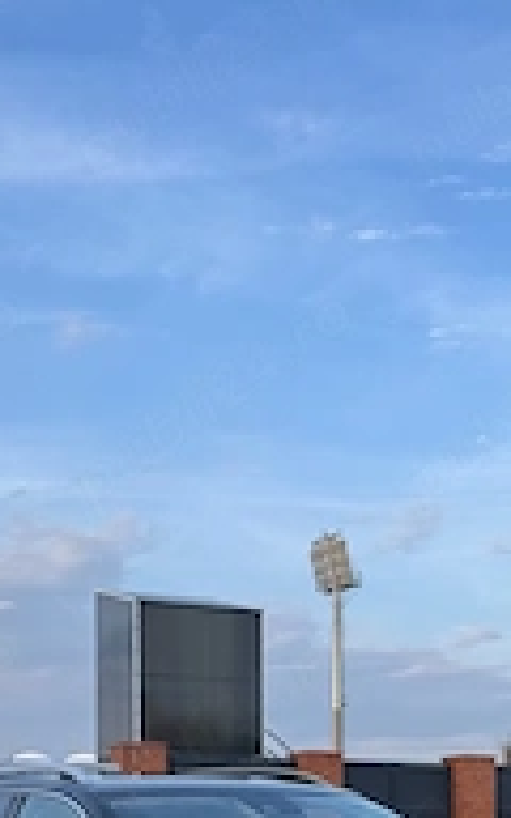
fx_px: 1181
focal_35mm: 53
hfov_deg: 24.4
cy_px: 784
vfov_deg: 35.2
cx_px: 298
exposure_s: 1/1010
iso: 80
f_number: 1.78
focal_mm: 6.76
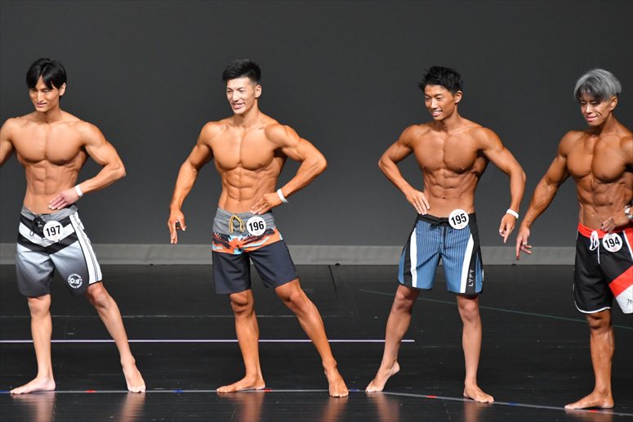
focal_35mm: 300
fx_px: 5272
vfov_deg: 4.6
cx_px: 316
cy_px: 211
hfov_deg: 6.9
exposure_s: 1/400
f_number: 5.6
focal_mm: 200
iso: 4000
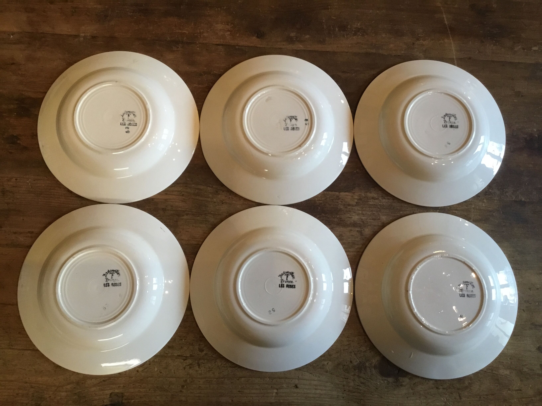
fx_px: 485
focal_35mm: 31
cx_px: 271
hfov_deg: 58.4
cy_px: 203
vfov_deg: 45.4
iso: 160
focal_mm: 3.3
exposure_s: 1/33
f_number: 2.4
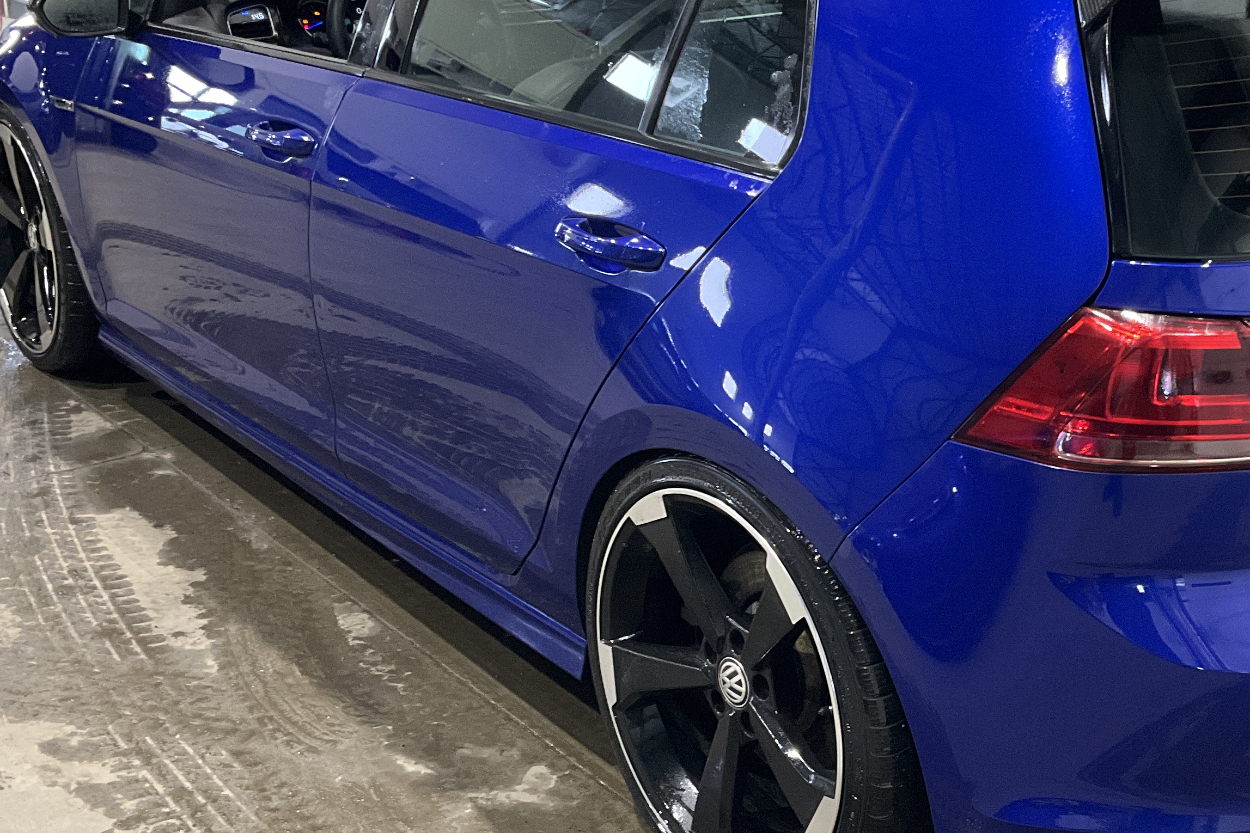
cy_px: 391
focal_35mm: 53
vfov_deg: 25.5
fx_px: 1840
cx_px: 912
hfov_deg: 36.8
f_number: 1.8
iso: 160
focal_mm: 3
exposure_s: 1/60
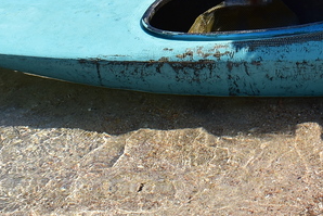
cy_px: -173
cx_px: 356
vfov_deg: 10.8
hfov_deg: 16.7
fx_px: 1067
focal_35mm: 119
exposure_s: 1/320
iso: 100
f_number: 8
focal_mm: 21
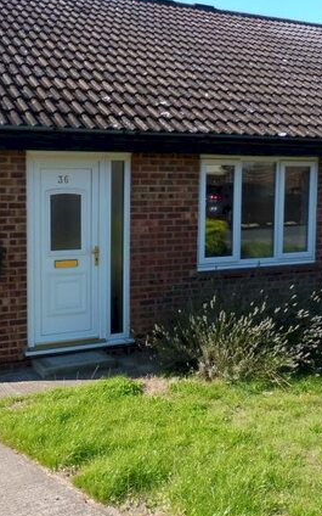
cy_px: 229
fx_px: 590
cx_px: 112
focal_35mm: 42
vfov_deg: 47.1
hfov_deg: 30.4
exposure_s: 1/400
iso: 100
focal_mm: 4.3
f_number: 4
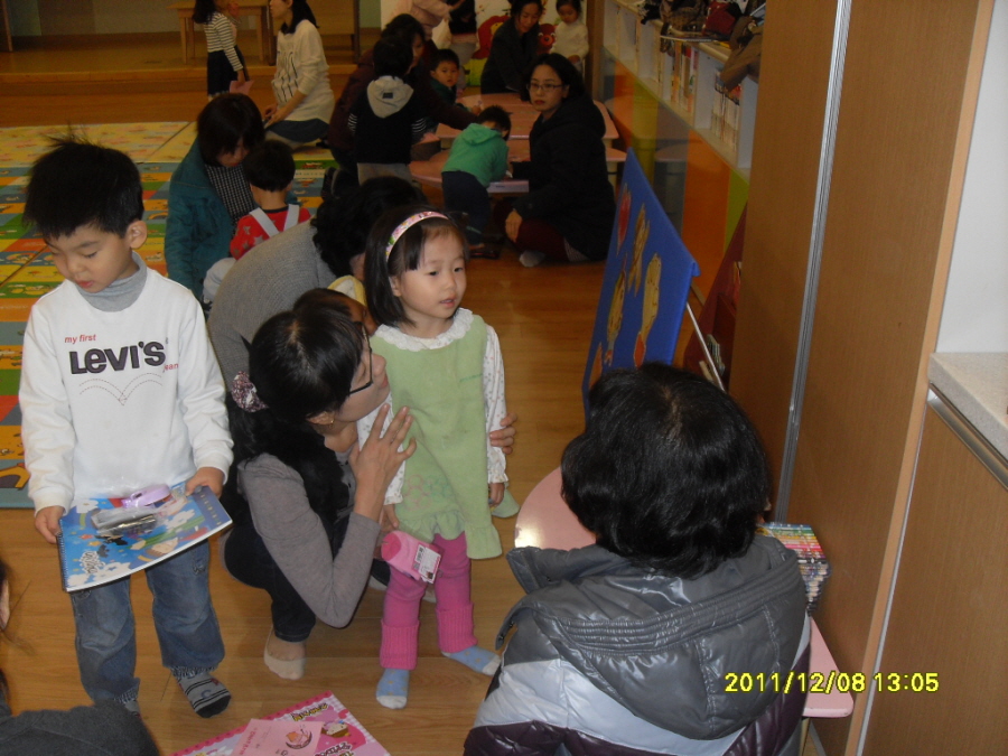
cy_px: 378
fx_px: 1077
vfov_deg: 38.7
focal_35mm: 37
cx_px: 504
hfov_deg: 50.1
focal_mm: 6.3
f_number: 2.8
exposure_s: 1/45
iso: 100
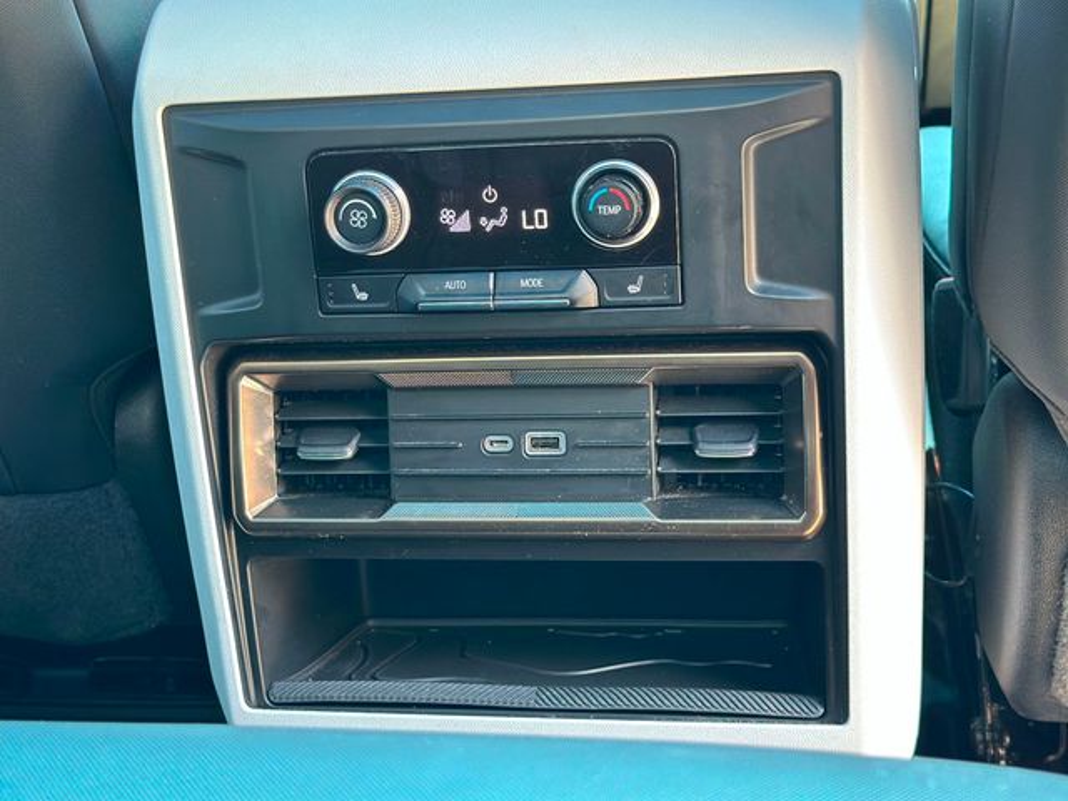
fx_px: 1481
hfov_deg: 39.7
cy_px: 400
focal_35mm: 48
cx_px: 534
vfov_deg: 30.3
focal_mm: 6.86
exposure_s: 1/49
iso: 400
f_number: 1.78
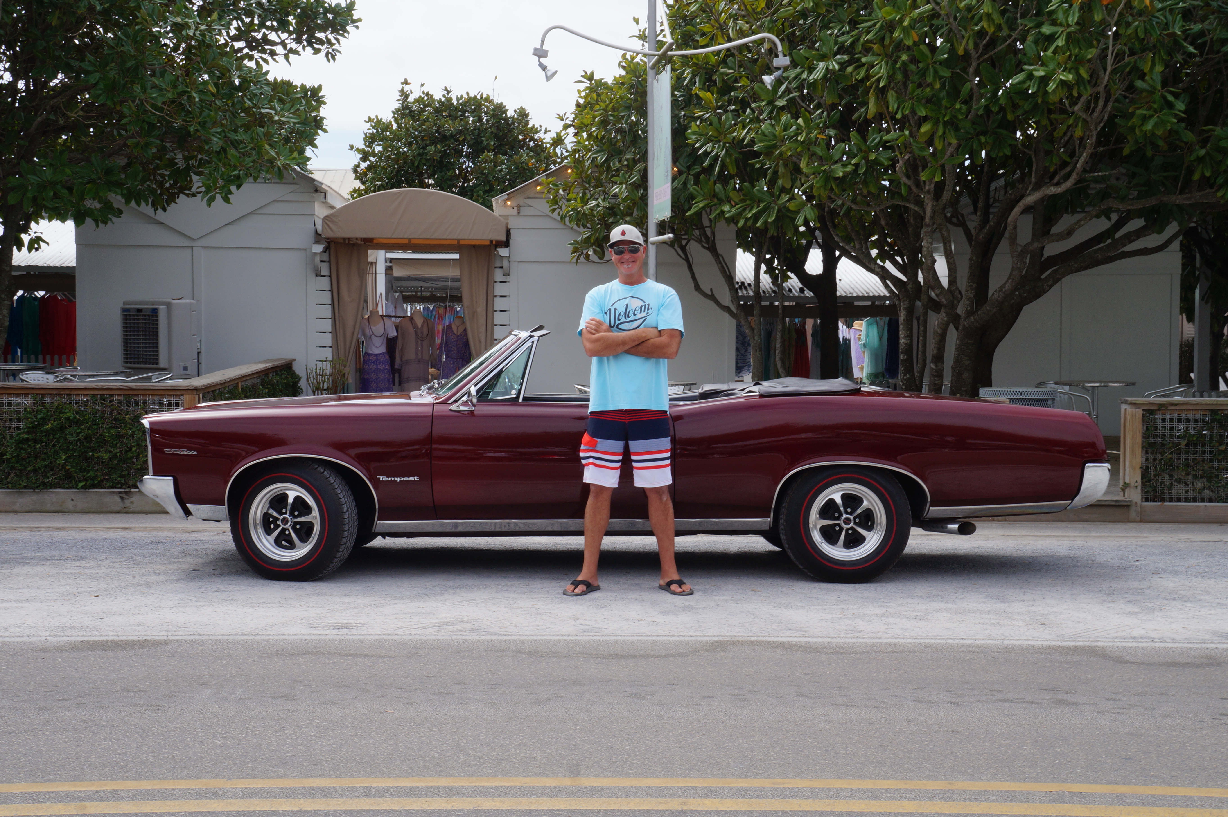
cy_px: 408
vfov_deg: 24.4
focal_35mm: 56
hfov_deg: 36.0
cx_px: 614
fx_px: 1892
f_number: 16
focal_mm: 37
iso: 100
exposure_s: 1/80
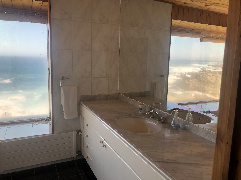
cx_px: 120
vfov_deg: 49.7
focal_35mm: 28
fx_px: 195
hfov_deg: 63.4
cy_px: 90
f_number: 1.8
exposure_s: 1/120
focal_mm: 3.99
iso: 20
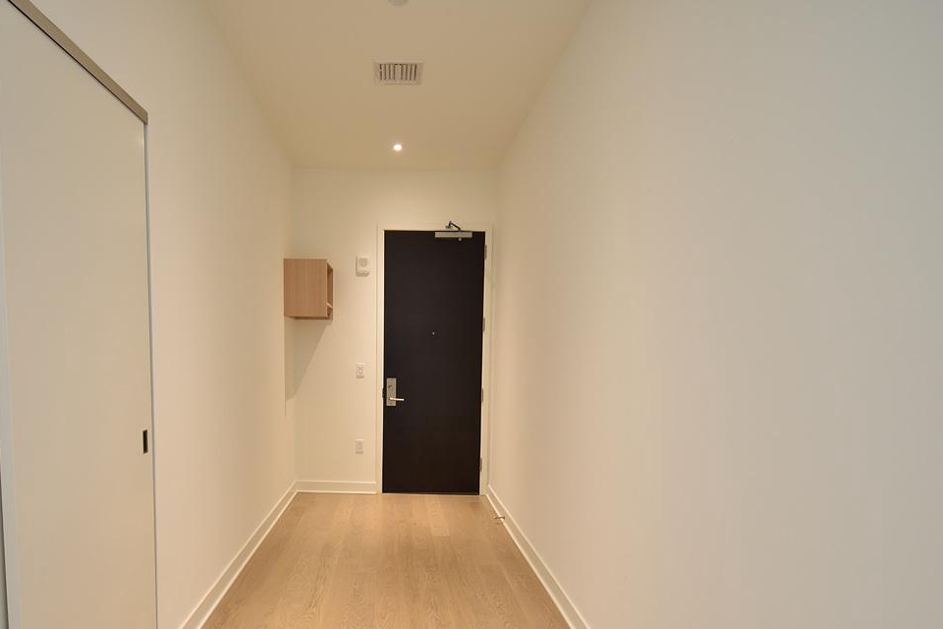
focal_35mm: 20
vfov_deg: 60.7
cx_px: 379
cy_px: 411
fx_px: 524
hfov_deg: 83.0
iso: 100
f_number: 4.5
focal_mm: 10
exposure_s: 1/5
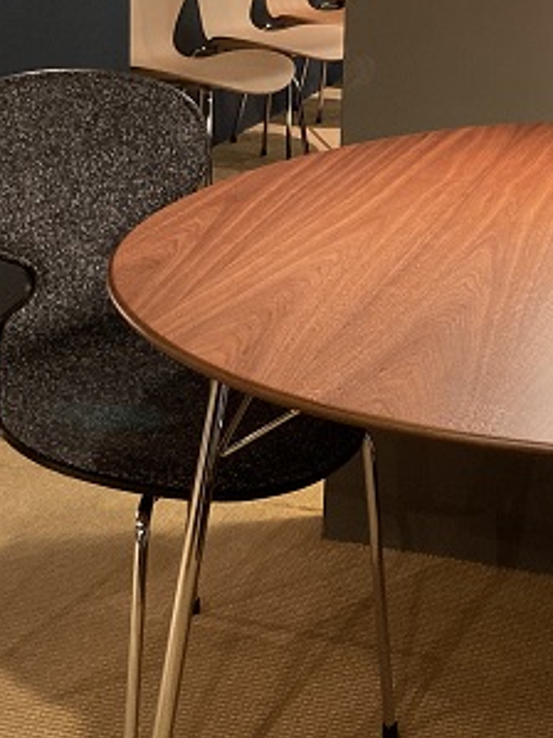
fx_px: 1599
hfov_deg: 19.5
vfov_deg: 25.6
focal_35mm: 75
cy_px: 165
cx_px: 407
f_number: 1.8
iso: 250
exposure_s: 1/60
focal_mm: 3.99
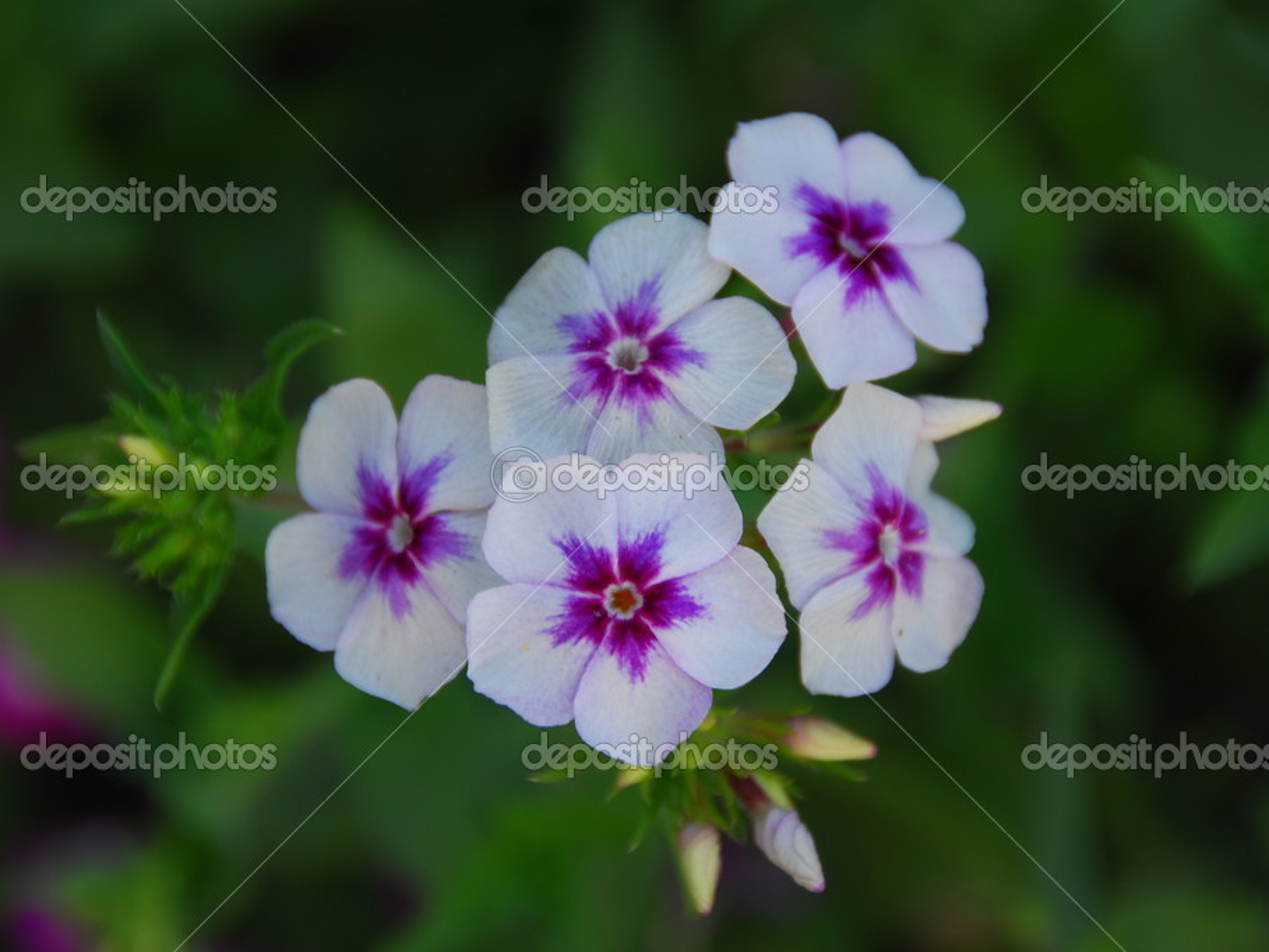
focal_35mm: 325
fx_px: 11916
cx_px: 650
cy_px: 477
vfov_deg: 4.6
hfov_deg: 6.1
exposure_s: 1/45
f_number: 5.6
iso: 100
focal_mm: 200
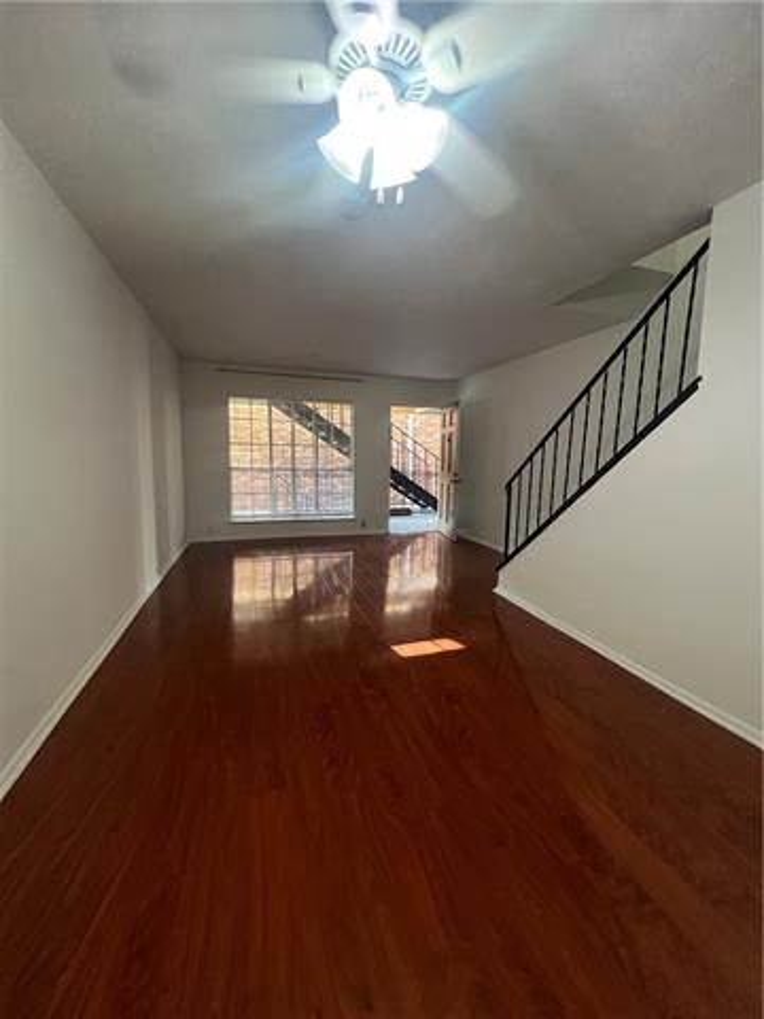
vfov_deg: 106.2
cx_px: 382
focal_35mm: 13
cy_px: 510
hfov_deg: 89.9
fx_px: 383
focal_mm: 1.57
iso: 320
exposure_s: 1/60
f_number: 1.8
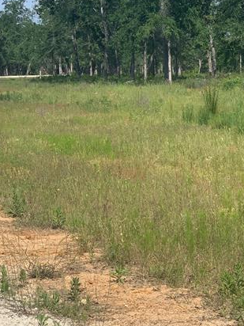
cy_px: 91
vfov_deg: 20.1
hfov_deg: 15.2
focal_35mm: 97
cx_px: 175
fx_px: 912
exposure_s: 1/1142
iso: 16
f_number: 2.4
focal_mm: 6
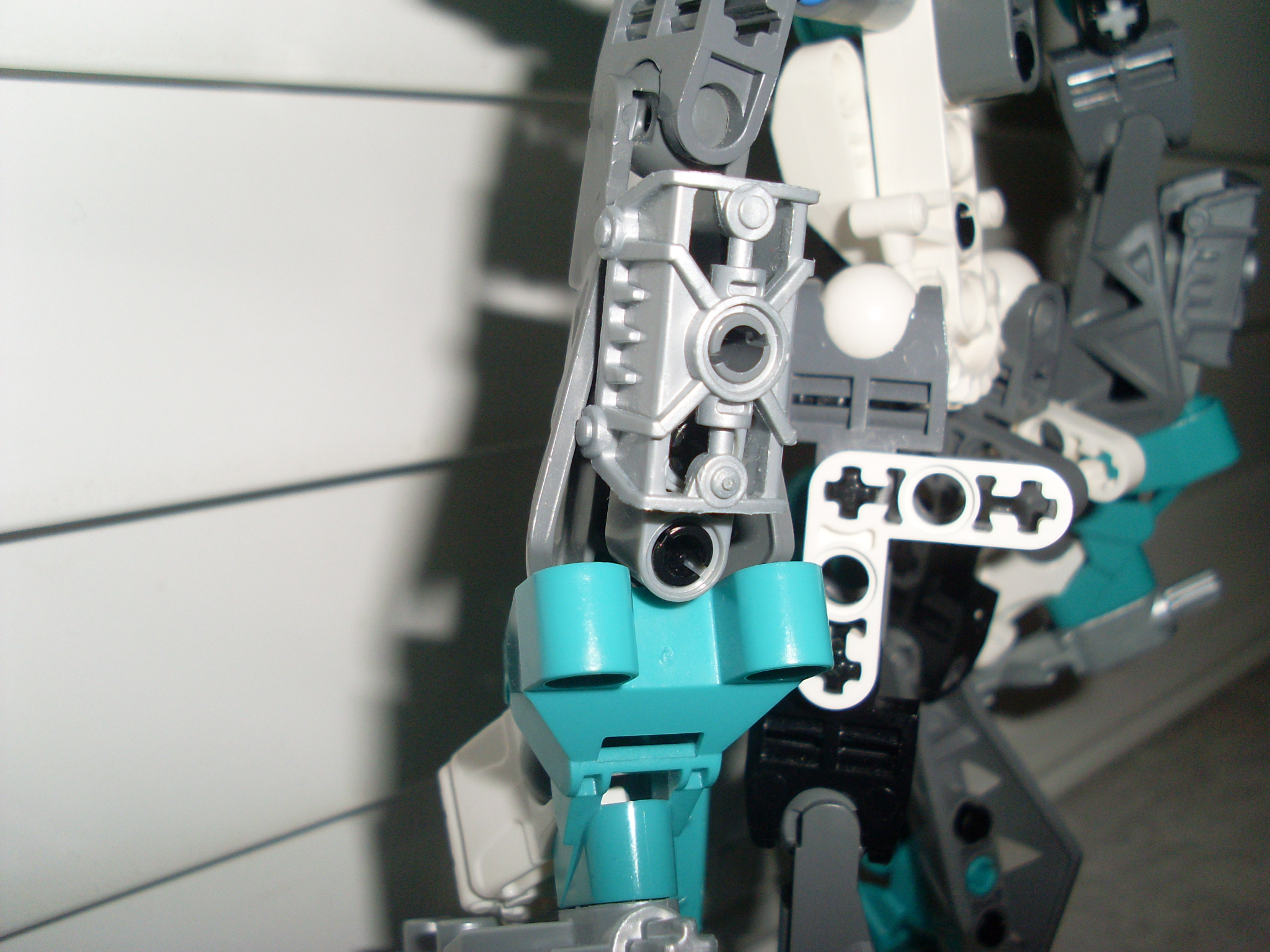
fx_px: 1394
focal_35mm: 38
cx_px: 635
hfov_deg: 49.0
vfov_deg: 37.7
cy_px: 476
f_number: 7.7
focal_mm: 6.3
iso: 100
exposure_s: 1/45
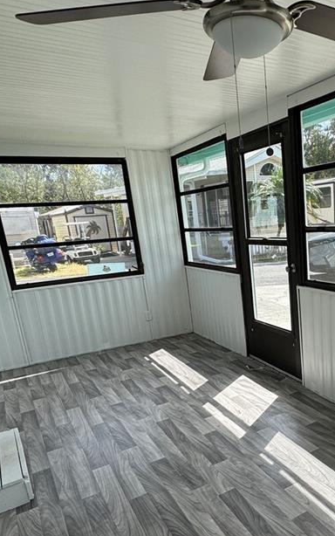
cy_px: 332
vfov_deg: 63.8
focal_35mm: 29
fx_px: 423
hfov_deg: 41.1
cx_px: 273
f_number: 2.2
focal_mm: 2.22
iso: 40
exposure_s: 1/625
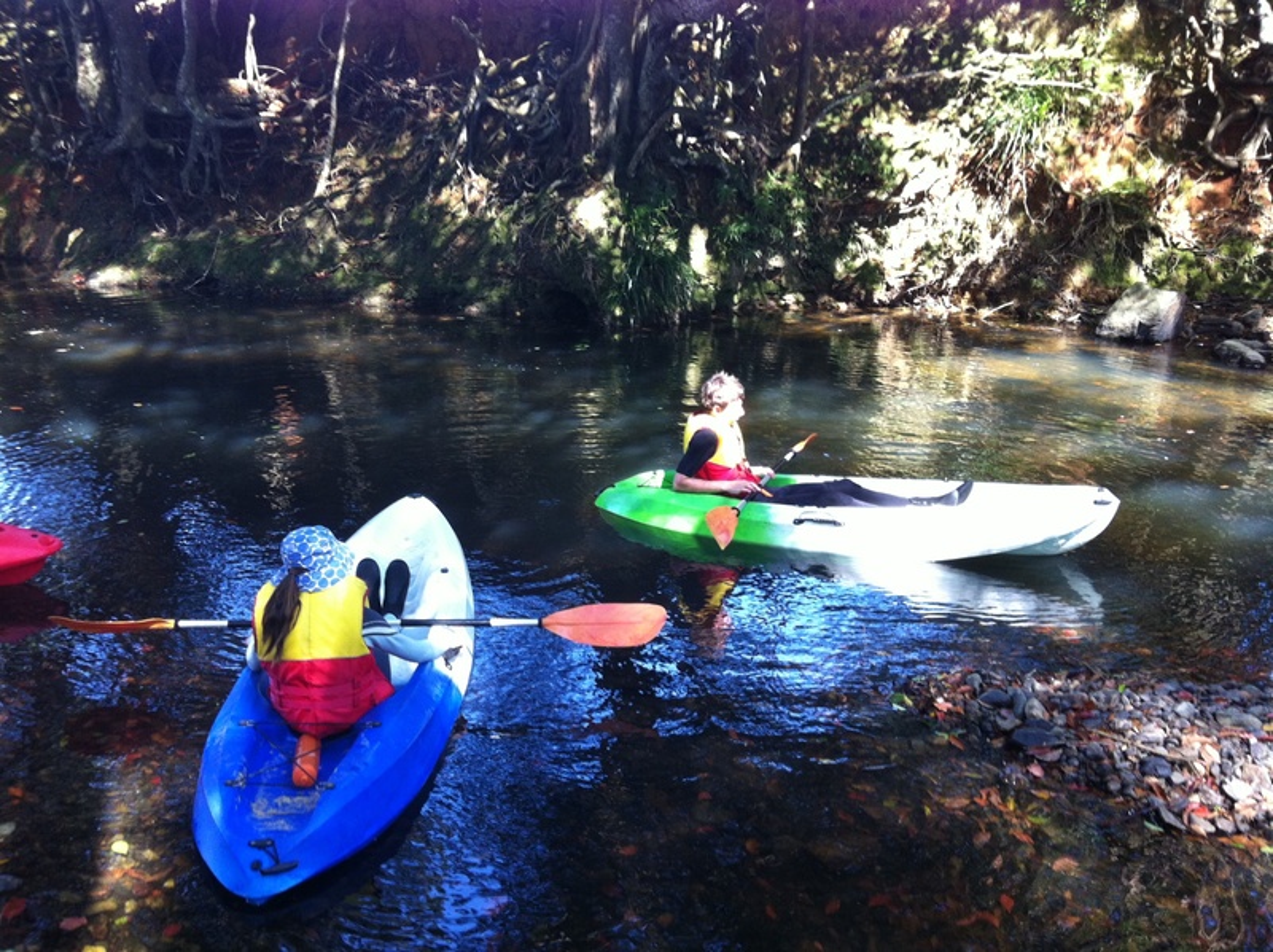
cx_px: 636
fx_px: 1286
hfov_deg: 52.7
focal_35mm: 35
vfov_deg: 40.6
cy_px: 476
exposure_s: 1/60
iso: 100
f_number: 2.8
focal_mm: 3.85
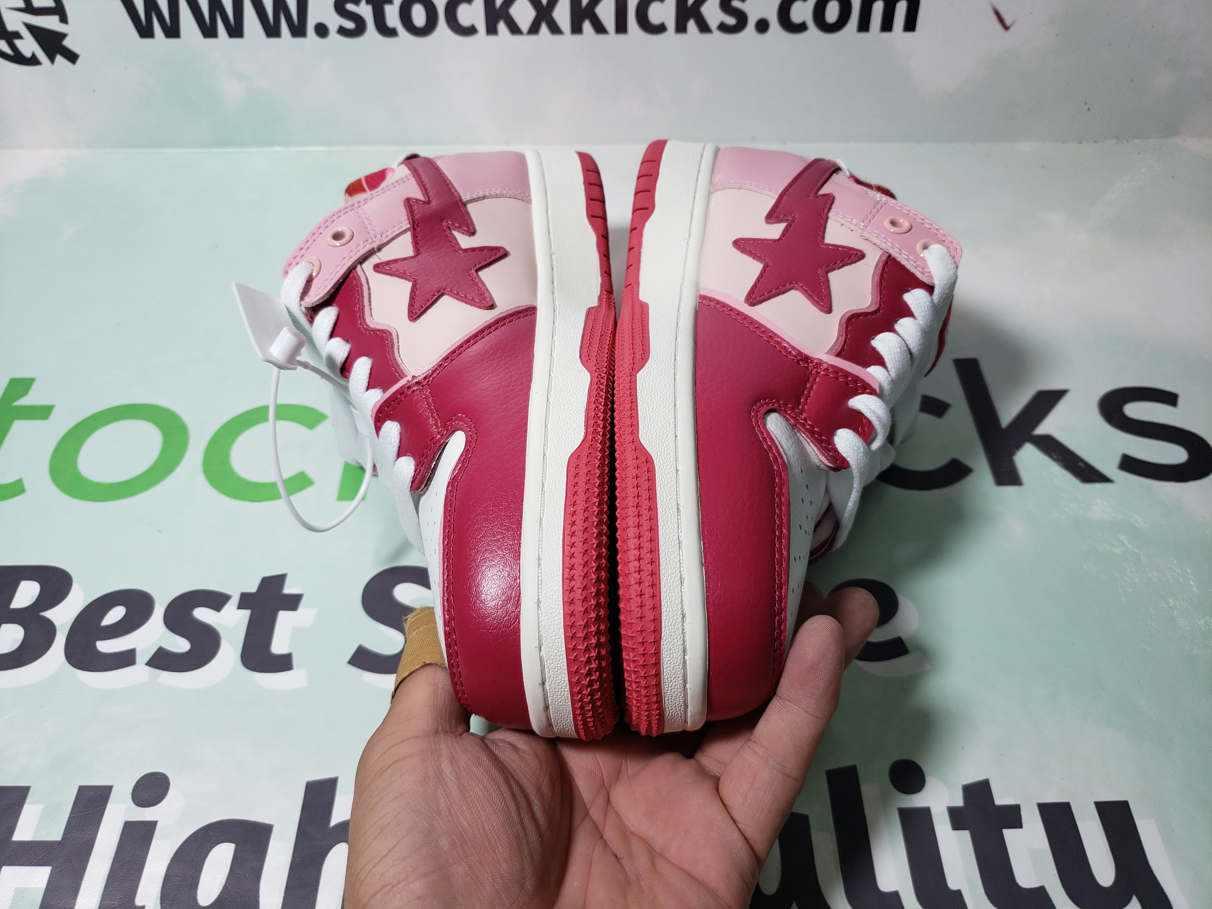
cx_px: 606
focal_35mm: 26
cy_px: 454
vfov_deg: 53.1
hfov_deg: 67.3
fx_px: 910
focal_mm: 4.3
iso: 50
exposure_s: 1/441
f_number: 1.5
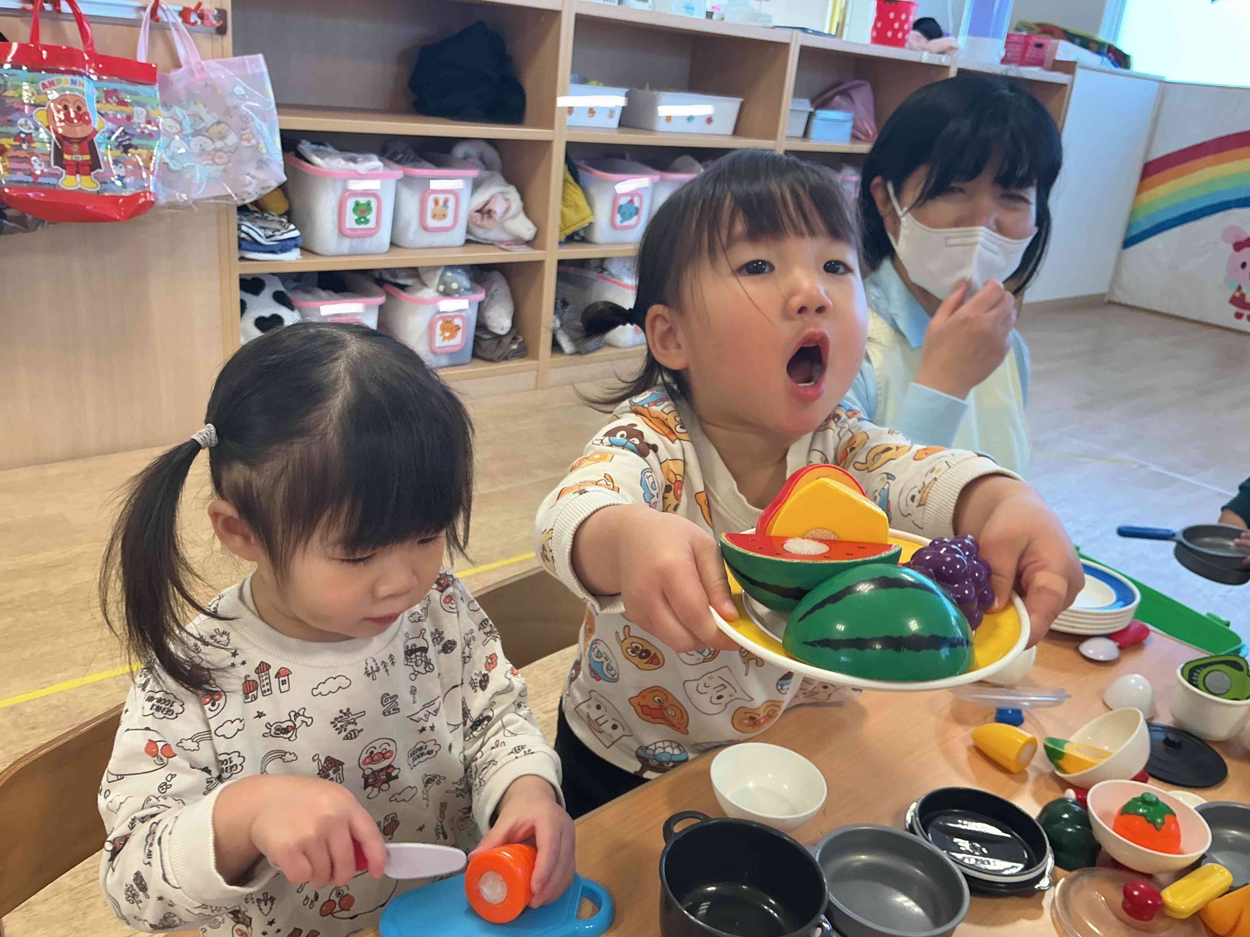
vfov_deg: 48.2
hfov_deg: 61.7
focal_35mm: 29
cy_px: 468
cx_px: 625
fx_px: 1047
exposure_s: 1/120
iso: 64
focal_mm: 3
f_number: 1.8
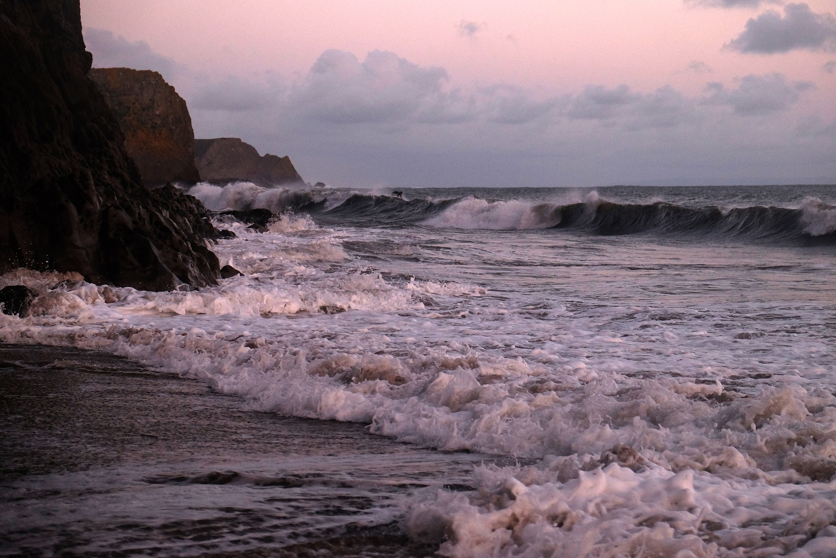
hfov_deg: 24.5
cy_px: 279
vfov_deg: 16.5
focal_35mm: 83
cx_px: 418
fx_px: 1927
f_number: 4
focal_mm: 55
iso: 800
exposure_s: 1/250
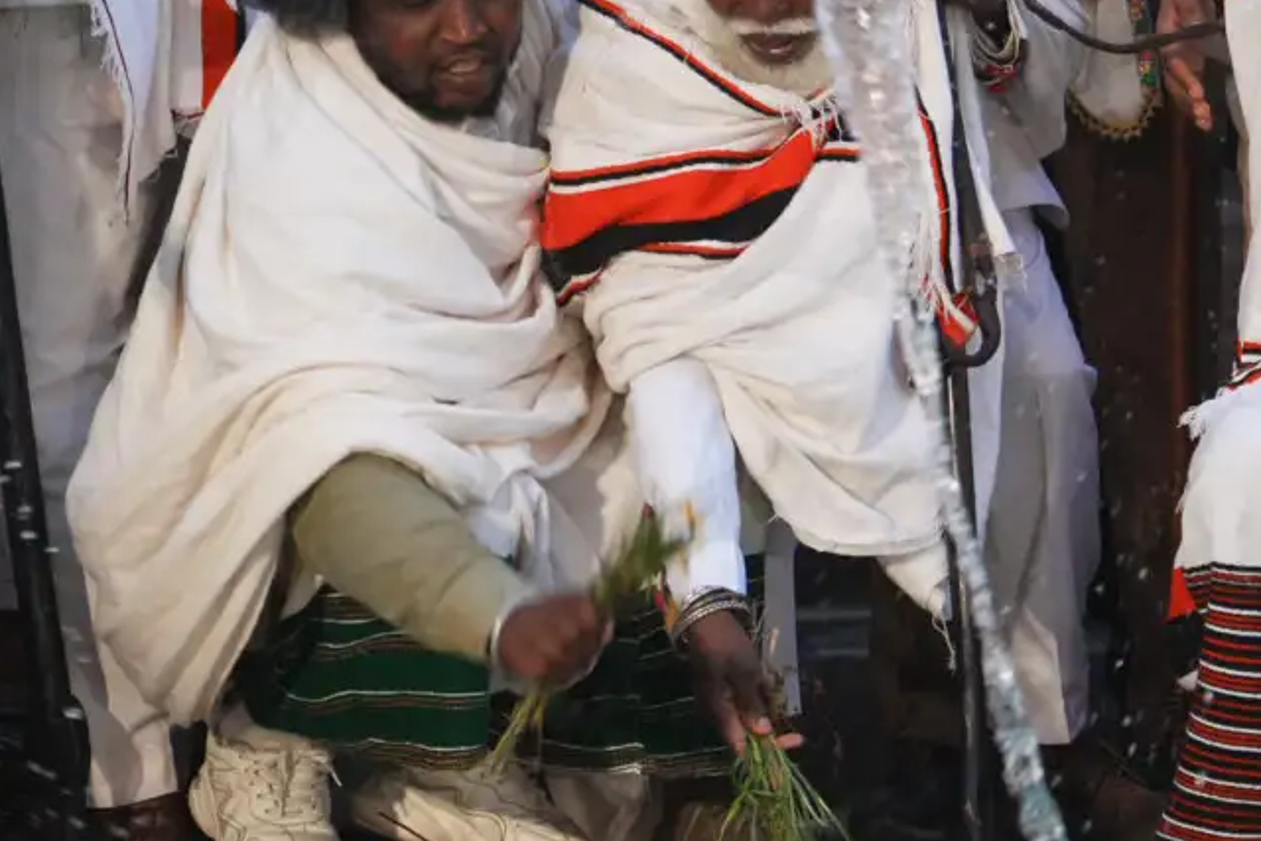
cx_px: 1328
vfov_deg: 4.8
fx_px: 10090
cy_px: 230
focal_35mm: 288
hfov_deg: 7.1
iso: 2500
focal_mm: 114
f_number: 2.8
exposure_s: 1/200
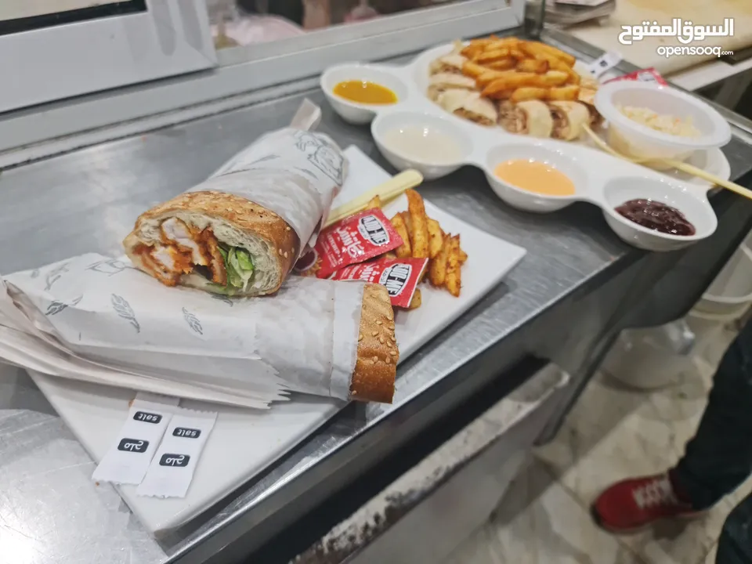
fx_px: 543
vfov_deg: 54.9
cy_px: 282
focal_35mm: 25
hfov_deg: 69.4
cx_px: 376
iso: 80
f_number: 1.8
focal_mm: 7
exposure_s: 1/50
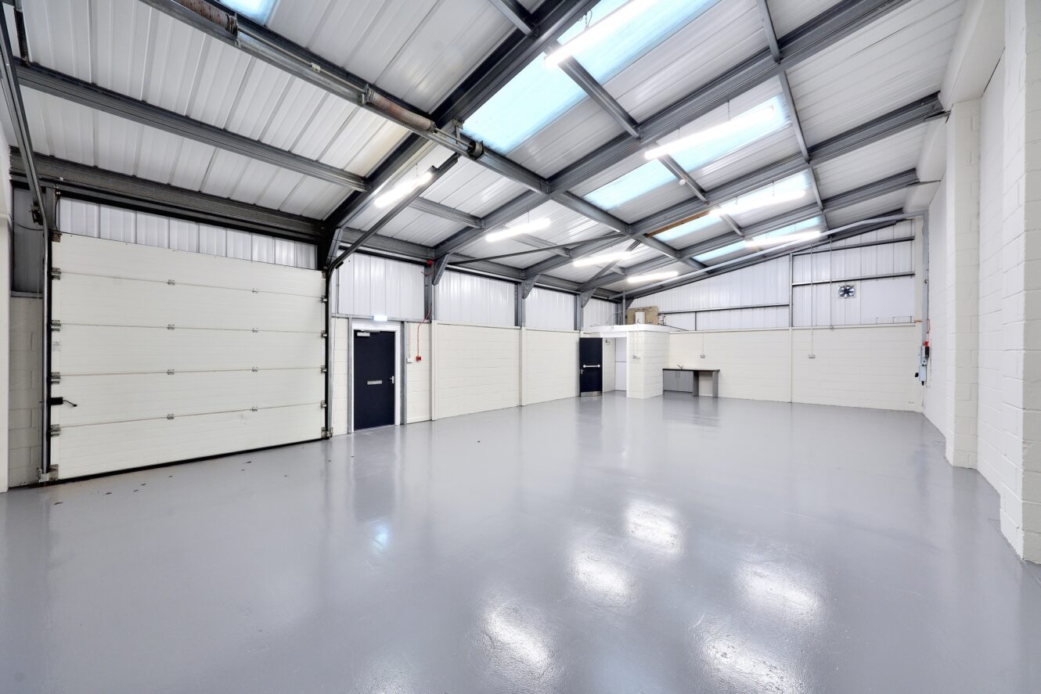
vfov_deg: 90.0
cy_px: 347
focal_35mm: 12
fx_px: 347
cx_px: 520
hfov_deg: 112.6
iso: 100
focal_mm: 8
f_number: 10
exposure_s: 1/5
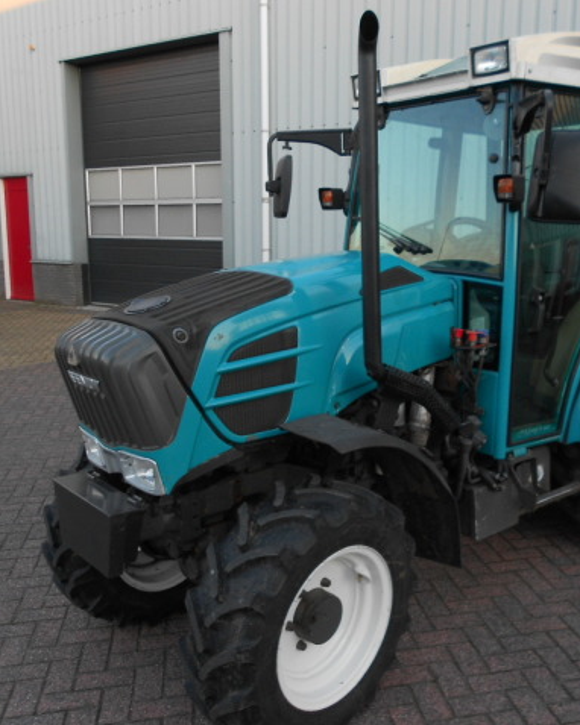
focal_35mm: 34
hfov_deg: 43.2
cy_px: 362
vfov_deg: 52.9
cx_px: 339
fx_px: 730
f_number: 3.2
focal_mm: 4.6
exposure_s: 1/50
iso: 80
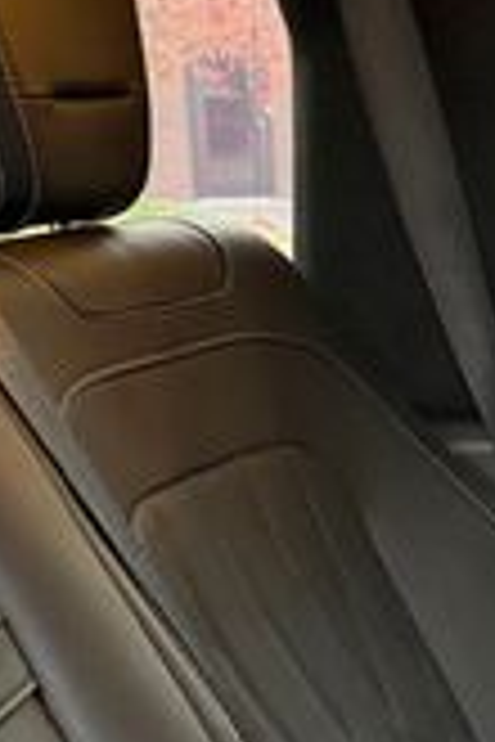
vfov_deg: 20.9
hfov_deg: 12.4
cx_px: 990
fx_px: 2000
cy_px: 504
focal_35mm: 97
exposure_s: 1/56
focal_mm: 6.76
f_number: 1.78
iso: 800
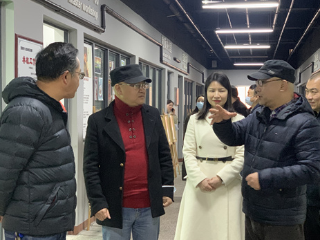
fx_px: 591
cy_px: 141
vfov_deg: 22.9
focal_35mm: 64
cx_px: 181
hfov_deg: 30.2
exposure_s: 1/30
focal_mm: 6
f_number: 2.4
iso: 640
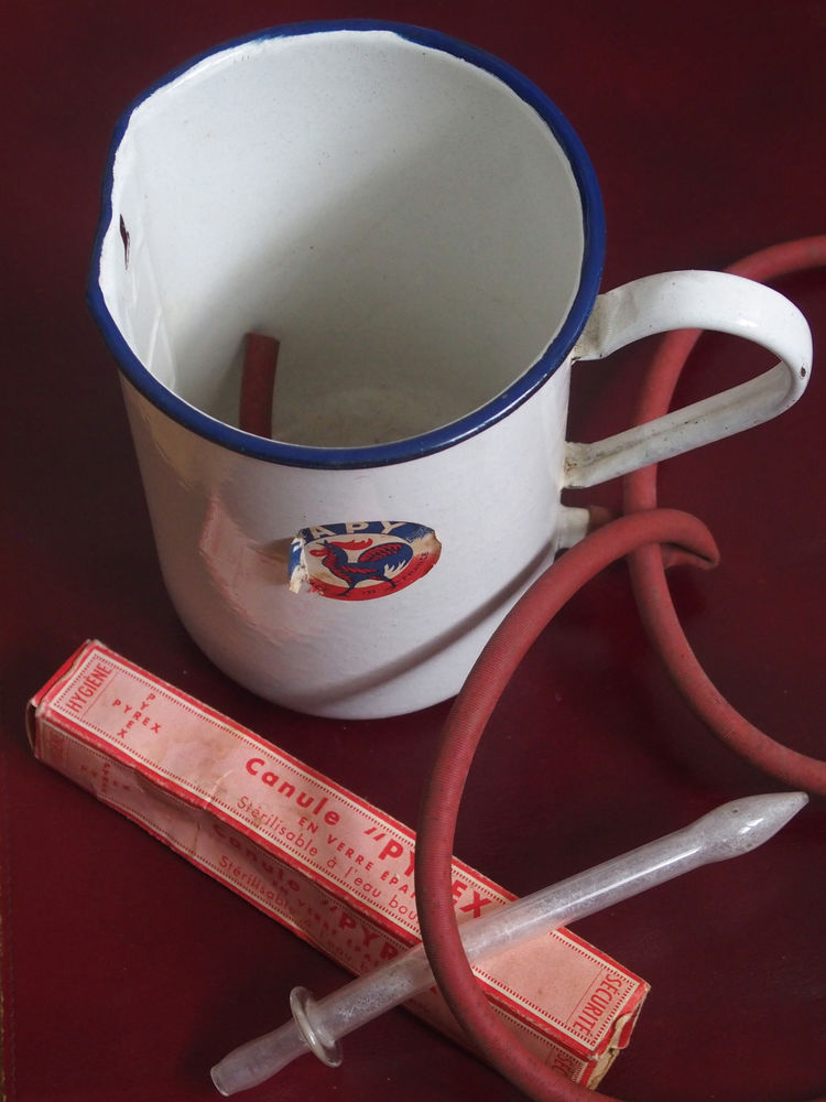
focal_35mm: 68
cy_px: 551
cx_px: 413
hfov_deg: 21.6
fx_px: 2163
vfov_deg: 28.6
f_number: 2.8
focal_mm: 14.5
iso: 800
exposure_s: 1/50
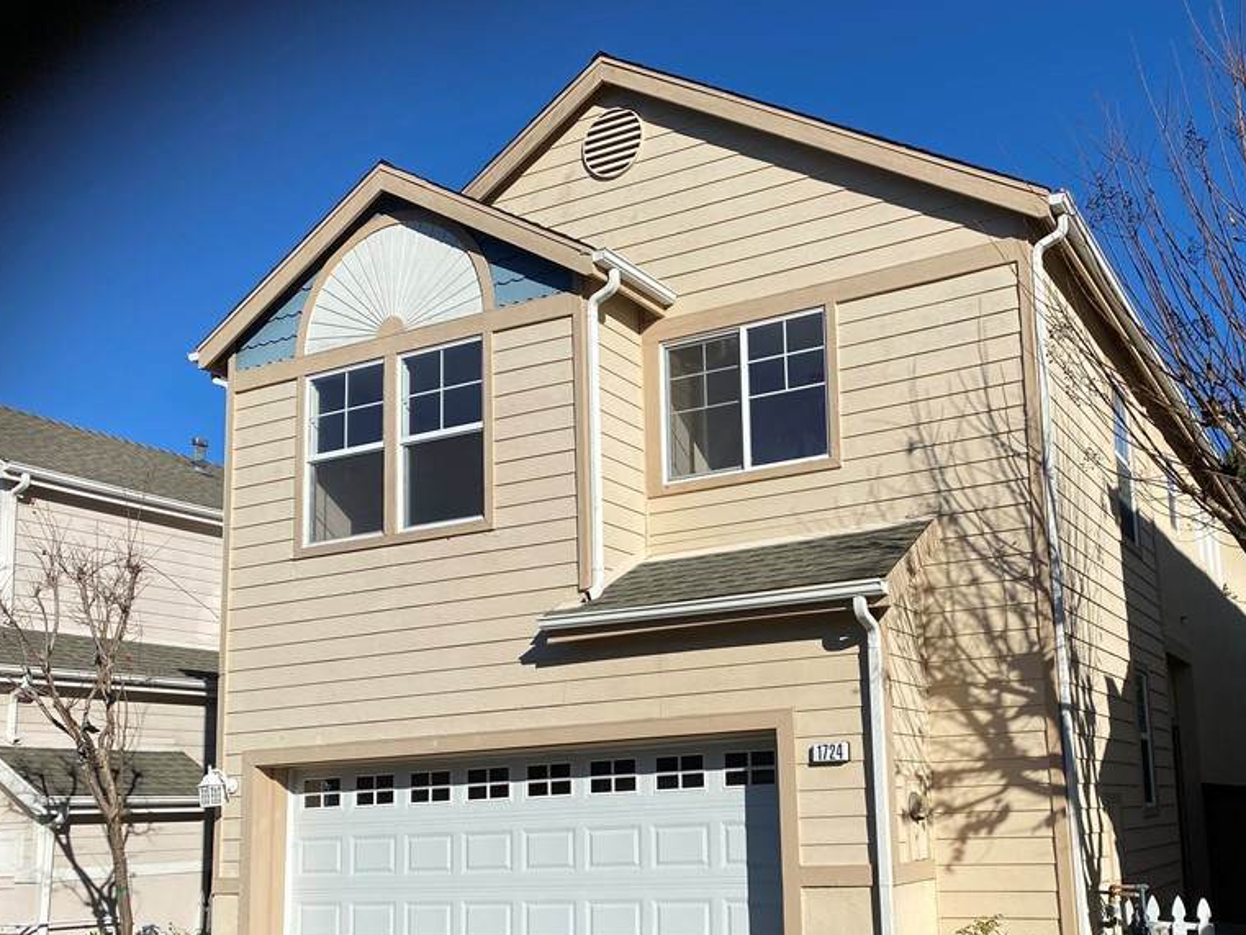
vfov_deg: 40.4
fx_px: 1260
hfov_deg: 52.0
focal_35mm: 35
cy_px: 599
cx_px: 788
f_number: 1.8
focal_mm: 4.25
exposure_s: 1/5495
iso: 32
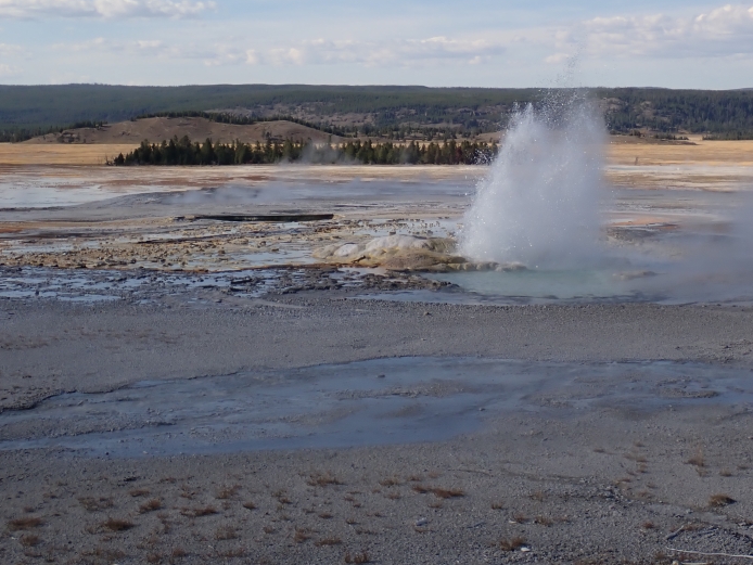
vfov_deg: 20.4
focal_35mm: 72
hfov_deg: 26.8
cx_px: 510
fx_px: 1567
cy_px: 184
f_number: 4.5
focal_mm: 9.01
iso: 100
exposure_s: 1/800
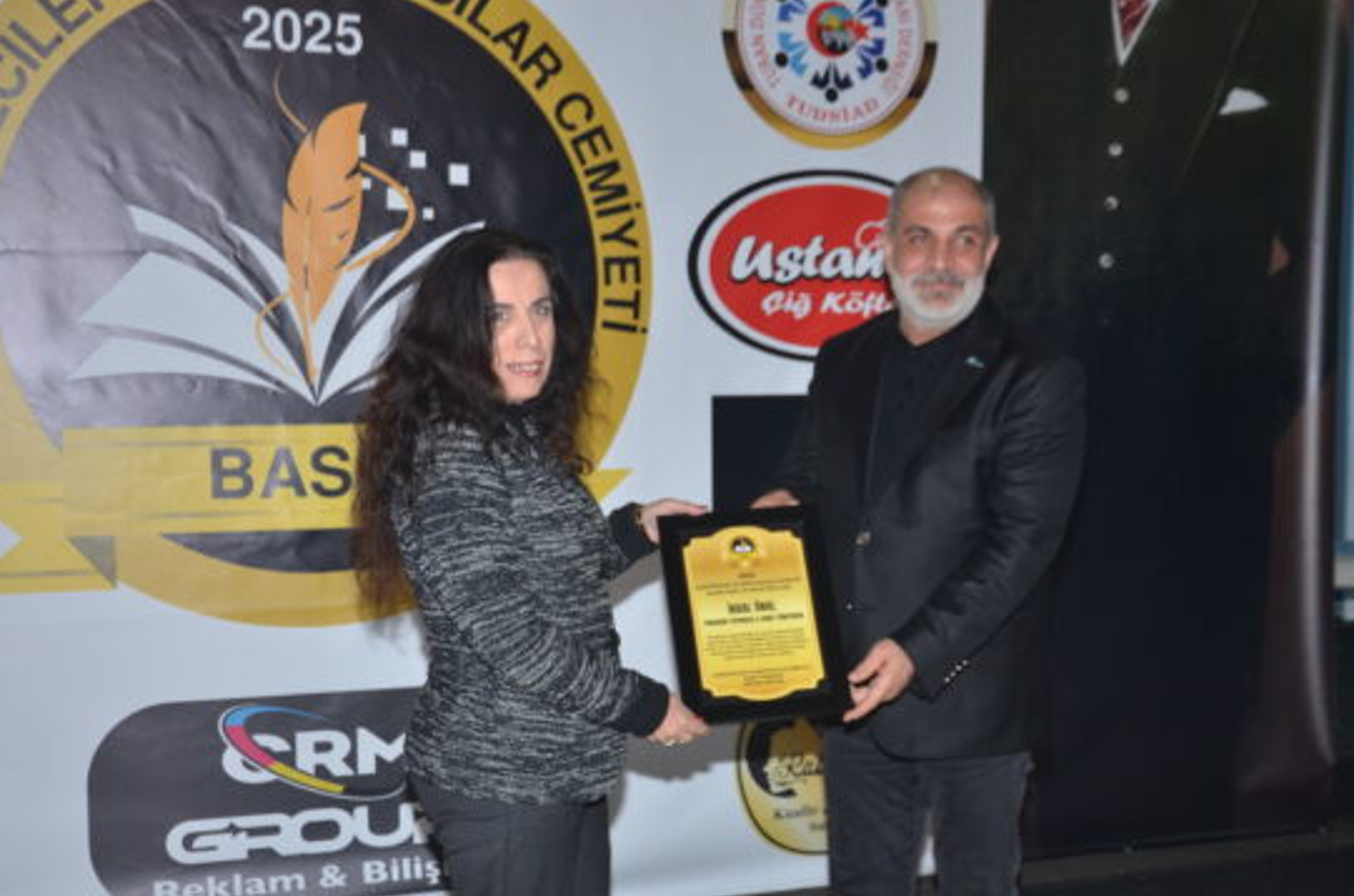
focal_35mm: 144
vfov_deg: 9.5
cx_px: 735
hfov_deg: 14.3
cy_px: 533
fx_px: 5403
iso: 250
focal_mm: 80
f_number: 5.3
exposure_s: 1/60
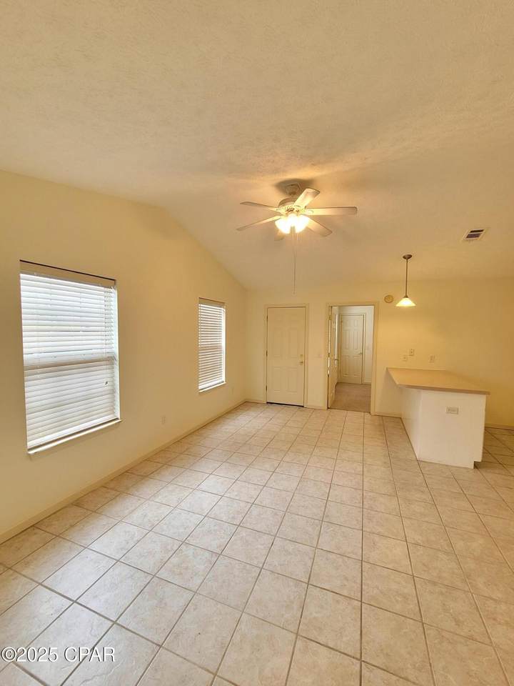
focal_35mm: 13
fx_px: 257
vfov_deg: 106.2
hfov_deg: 89.9
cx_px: 257
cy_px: 343
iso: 200
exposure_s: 1/60
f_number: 2.2
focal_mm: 2.2
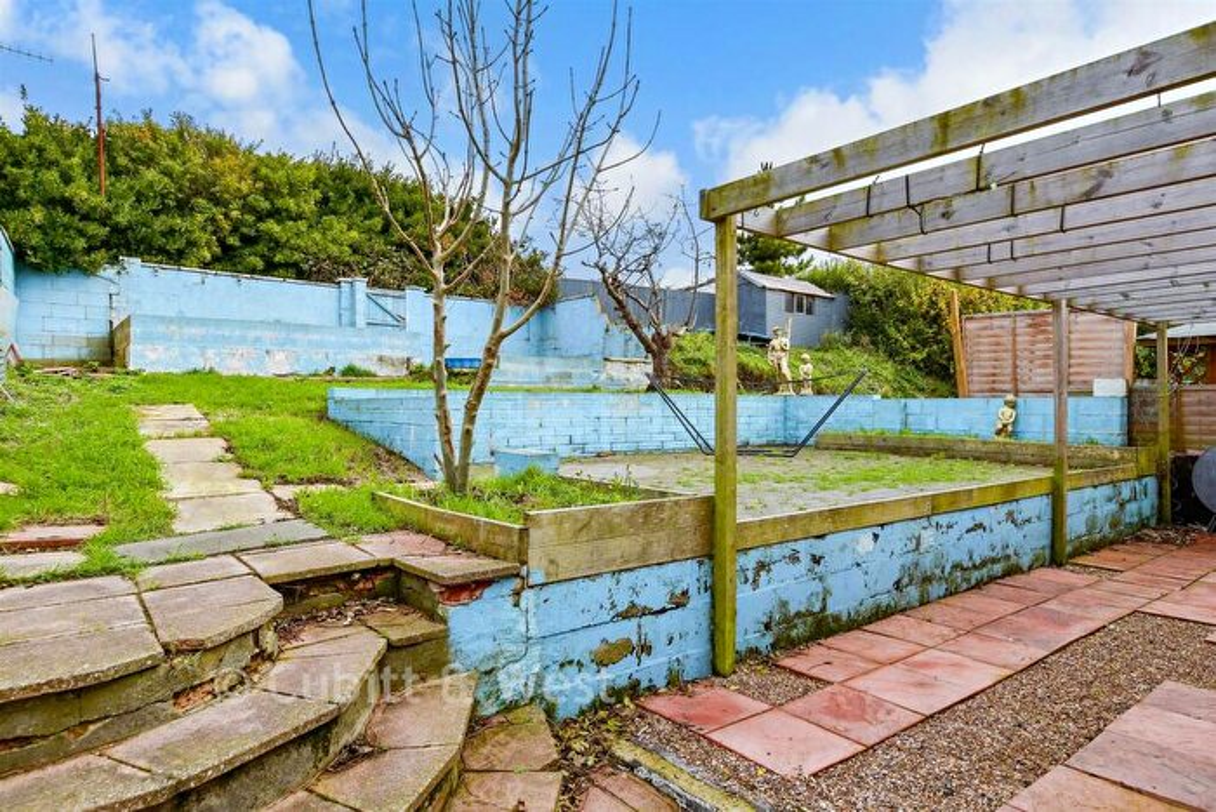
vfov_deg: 59.5
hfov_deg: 81.2
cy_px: 406
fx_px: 709
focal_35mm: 21
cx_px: 608
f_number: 8
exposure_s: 1/125
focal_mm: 14
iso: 200
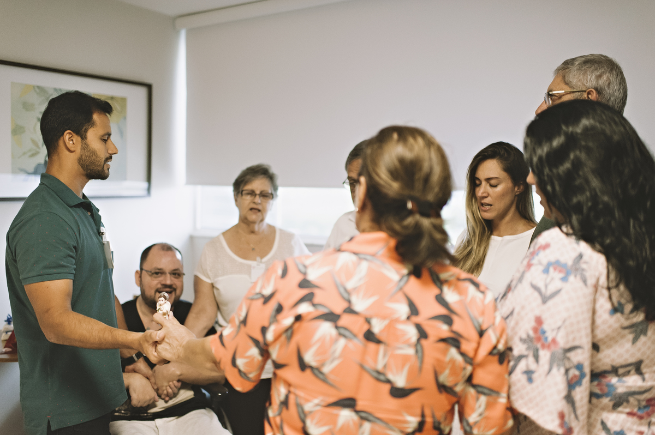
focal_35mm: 35
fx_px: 636
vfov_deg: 37.8
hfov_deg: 54.5
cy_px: 218
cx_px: 328
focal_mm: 35
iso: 1250
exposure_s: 1/160
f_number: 1.4
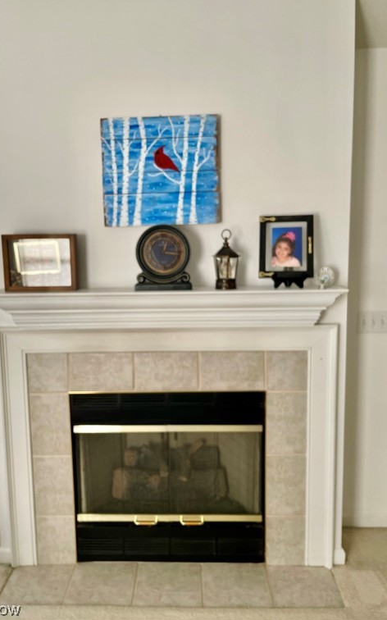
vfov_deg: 66.5
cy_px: 308
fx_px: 473
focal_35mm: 28
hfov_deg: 44.5
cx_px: 177
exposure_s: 1/121
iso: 80
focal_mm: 4.2
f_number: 1.6
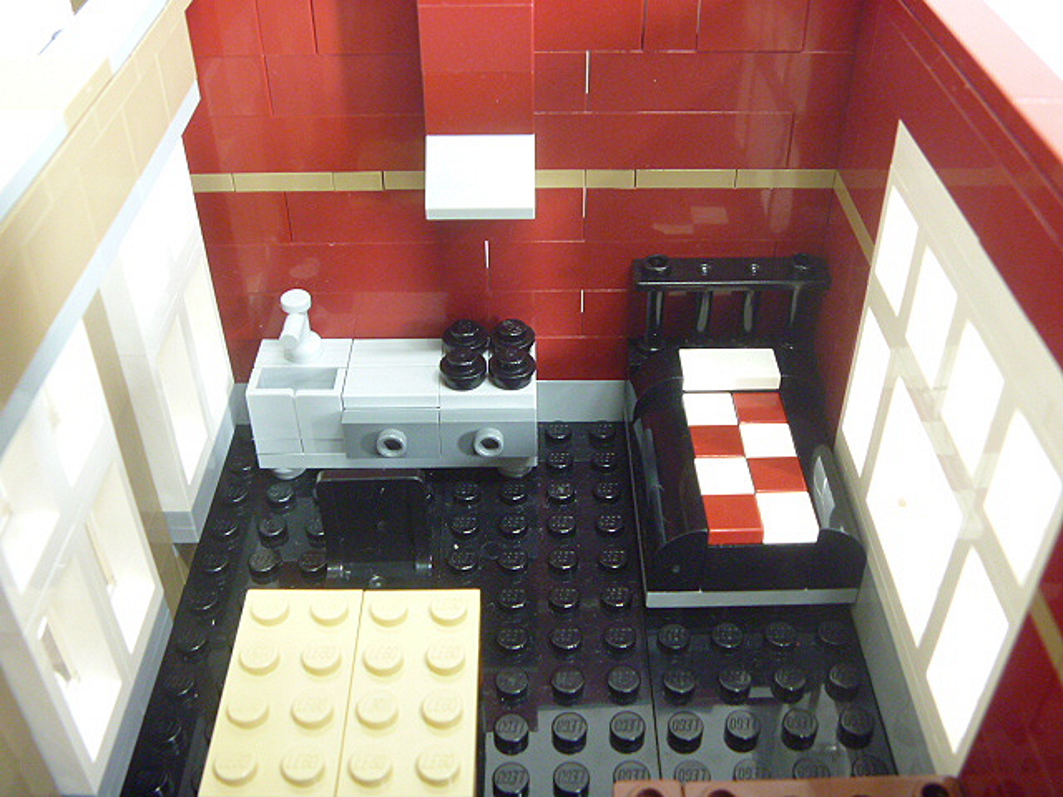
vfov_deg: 40.7
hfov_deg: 52.6
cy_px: 398
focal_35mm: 35
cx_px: 532
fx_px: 1075
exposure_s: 1/4
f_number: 3.5
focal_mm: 6.3
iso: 400
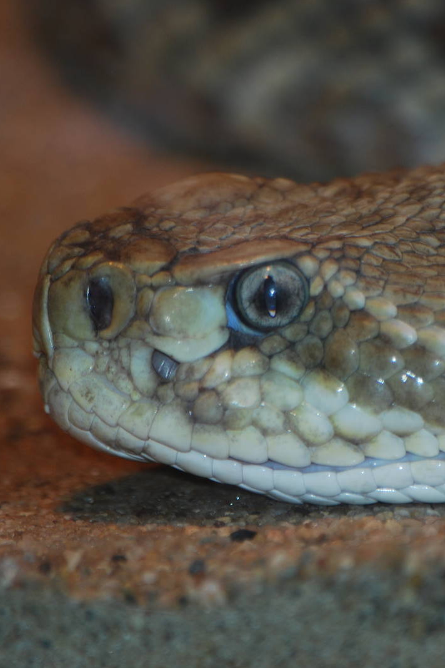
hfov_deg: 2.0
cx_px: 336
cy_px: 334
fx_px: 12515
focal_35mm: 675
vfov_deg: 3.1
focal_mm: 300
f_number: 5.6
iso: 200
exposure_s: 1/60
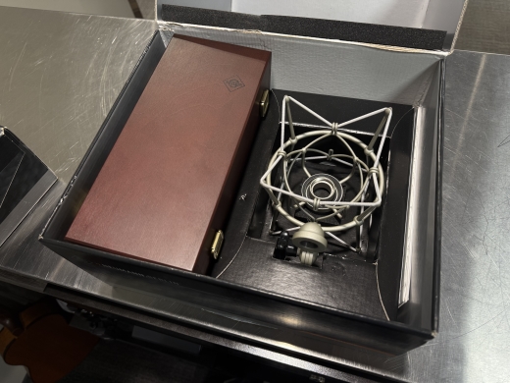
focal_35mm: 24
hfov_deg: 71.6
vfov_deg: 56.8
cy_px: 192
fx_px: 354
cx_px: 255
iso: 125
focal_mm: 6.76
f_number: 1.78
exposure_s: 1/120
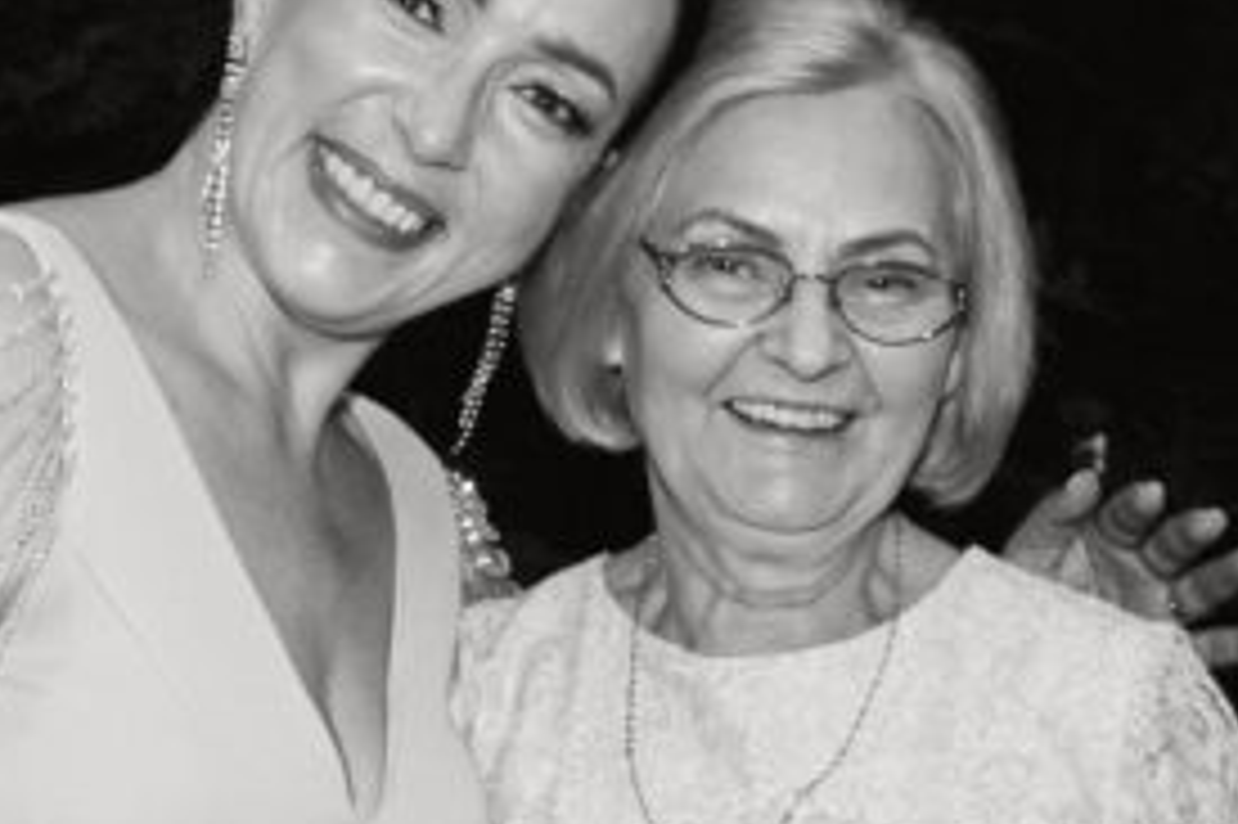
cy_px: 808
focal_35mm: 123
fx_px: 4227
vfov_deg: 11.0
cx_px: 342
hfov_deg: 16.6
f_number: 5.6
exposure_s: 1/160
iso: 160
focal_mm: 22
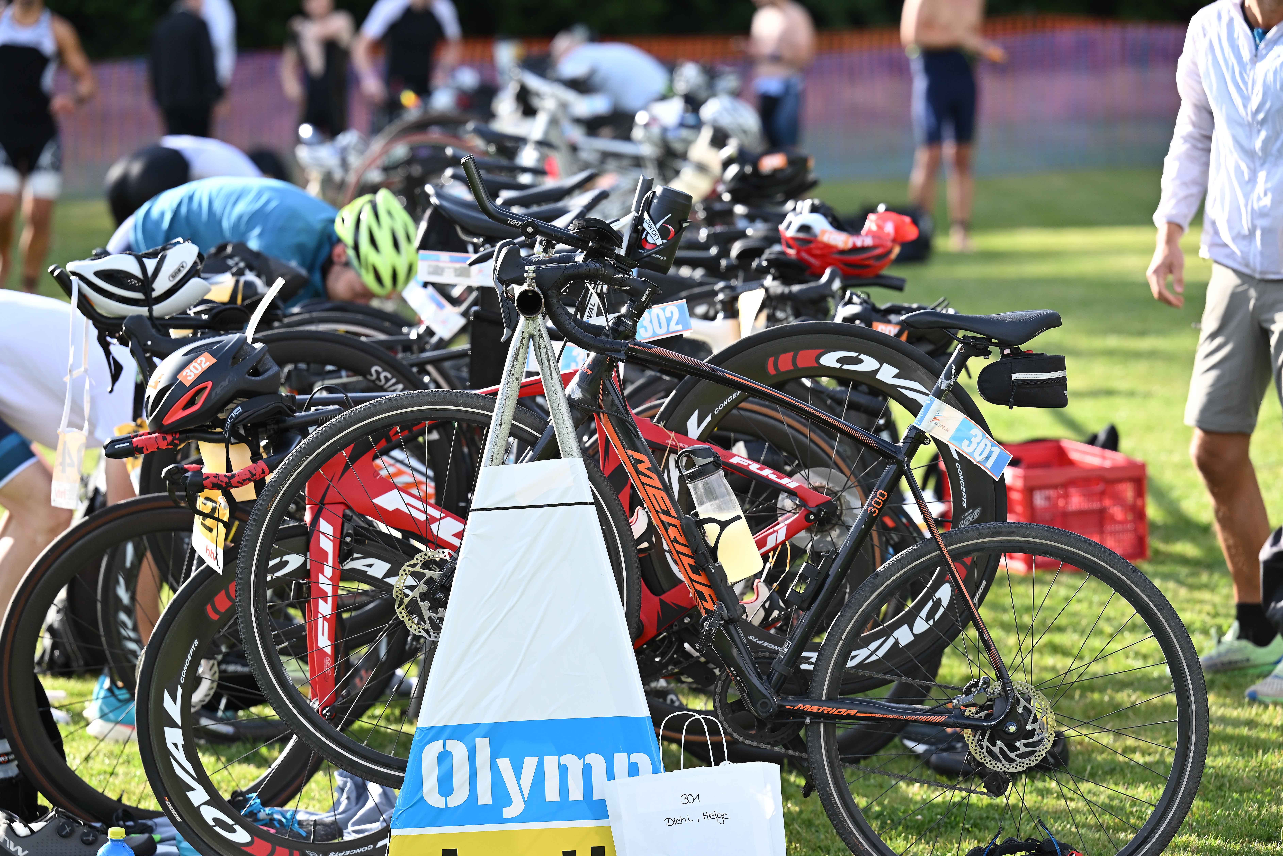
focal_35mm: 153
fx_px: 5452
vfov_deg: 9.0
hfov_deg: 13.4
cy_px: 443
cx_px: 628
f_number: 4
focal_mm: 140
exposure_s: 1/1600
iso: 560
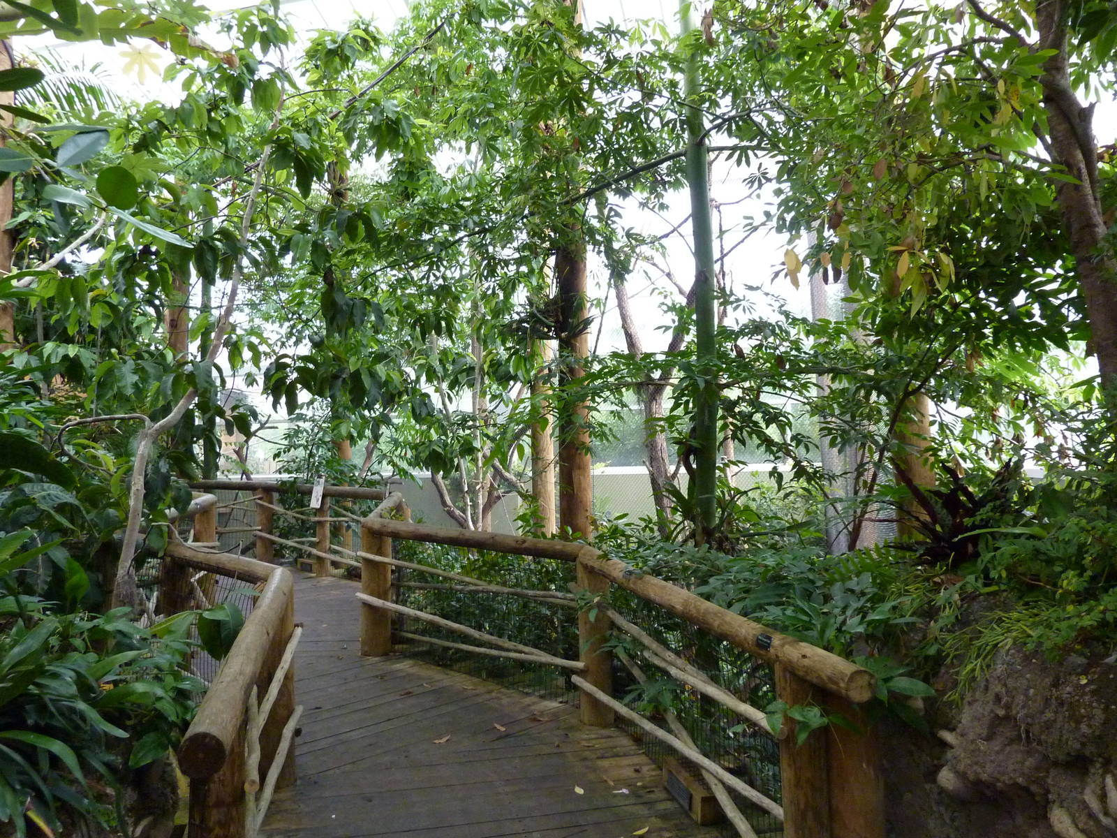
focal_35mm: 25
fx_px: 807
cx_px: 558
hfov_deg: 69.4
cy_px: 419
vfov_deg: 54.9
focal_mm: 4.1
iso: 400
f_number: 3.3
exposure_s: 1/200
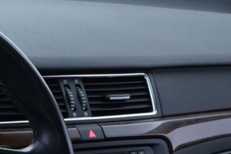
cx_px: -67
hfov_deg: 13.8
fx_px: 920
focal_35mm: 143
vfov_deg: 9.3
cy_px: 243
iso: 2500
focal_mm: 17.5
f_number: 4.5
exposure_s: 1/80
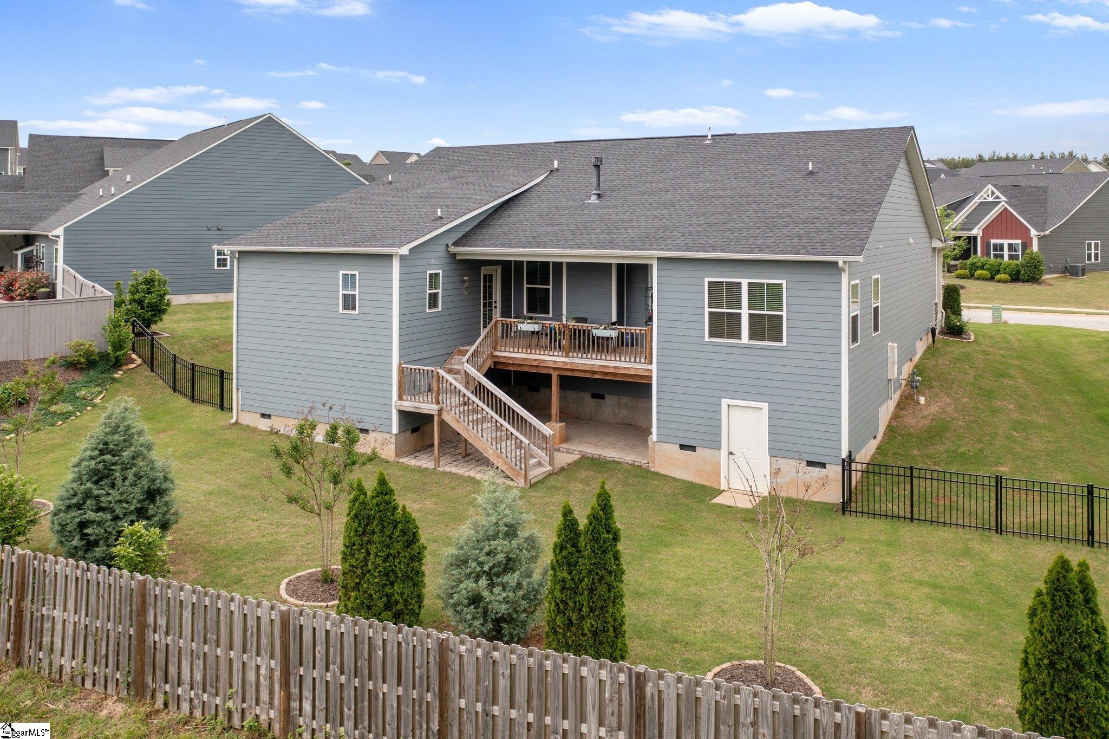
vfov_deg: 46.4
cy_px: 370
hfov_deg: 65.5
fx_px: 862
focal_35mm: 28
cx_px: 554
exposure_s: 1/240
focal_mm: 10.26
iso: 100
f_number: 2.8
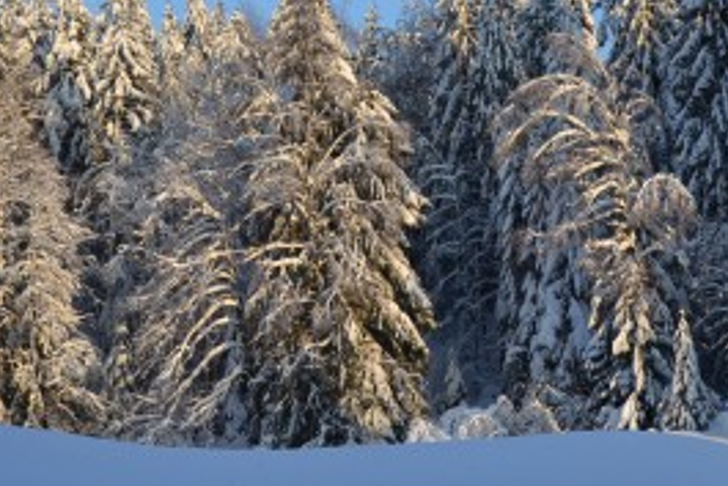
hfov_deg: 19.2
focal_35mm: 106
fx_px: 2145
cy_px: 41
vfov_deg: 12.8
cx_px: 247
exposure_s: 1/200
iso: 100
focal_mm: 26
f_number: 7.1
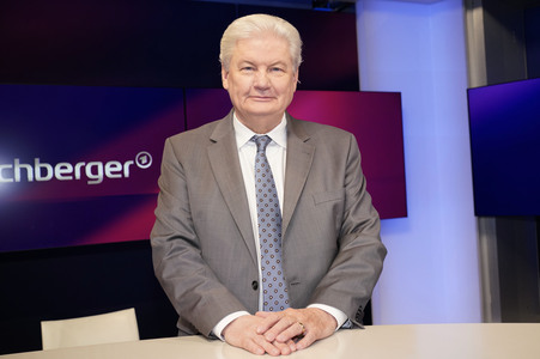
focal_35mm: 37
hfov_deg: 51.9
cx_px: 270
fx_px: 555
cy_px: 180
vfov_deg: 35.9
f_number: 5
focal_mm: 37
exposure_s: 1/160
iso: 2000
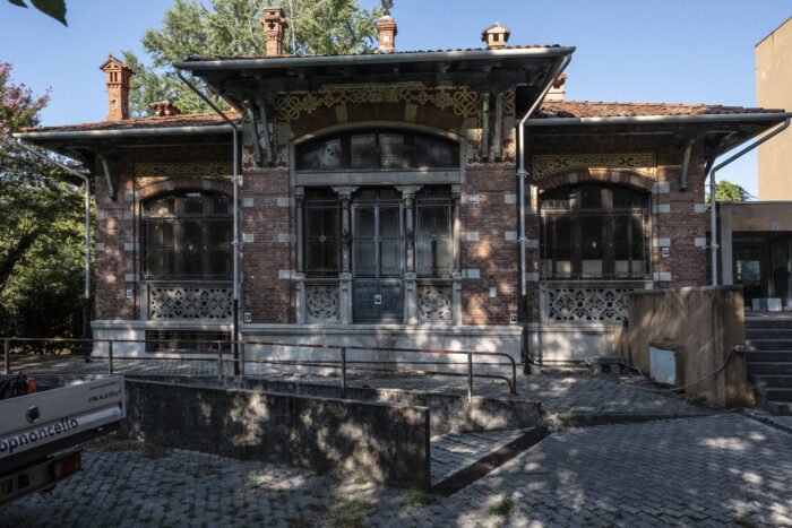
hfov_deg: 73.7
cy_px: 264
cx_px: 396
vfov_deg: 53.2
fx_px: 528
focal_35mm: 24
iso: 3200
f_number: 11
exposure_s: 1/1000
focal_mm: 16
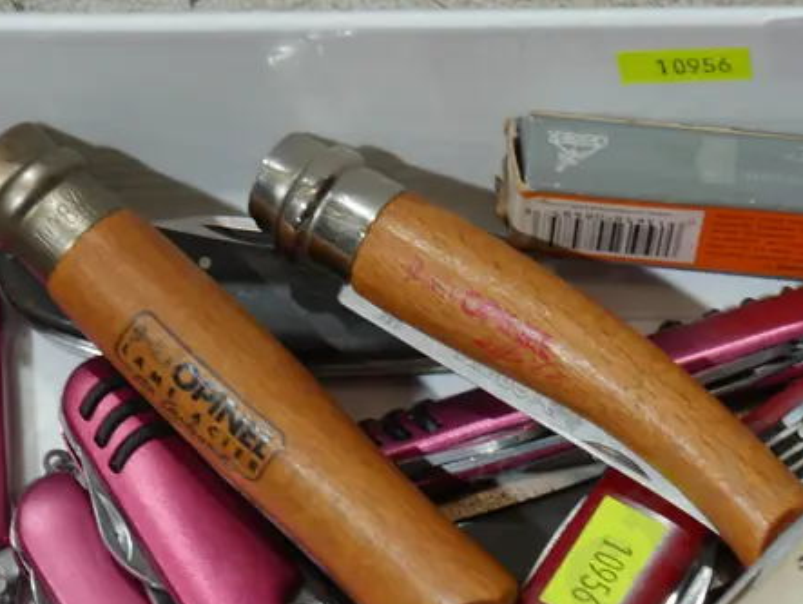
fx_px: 3111
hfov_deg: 14.7
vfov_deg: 11.0
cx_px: 546
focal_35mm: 134
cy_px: 625
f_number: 5.4
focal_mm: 29
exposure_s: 1/60
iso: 320
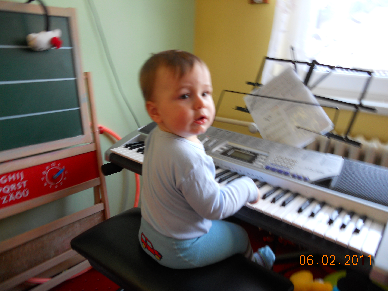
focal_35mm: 27
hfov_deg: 65.3
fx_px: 303
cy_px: 146
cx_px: 194
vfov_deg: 51.4
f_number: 3.2
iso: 100
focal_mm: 4.9
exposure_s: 1/30
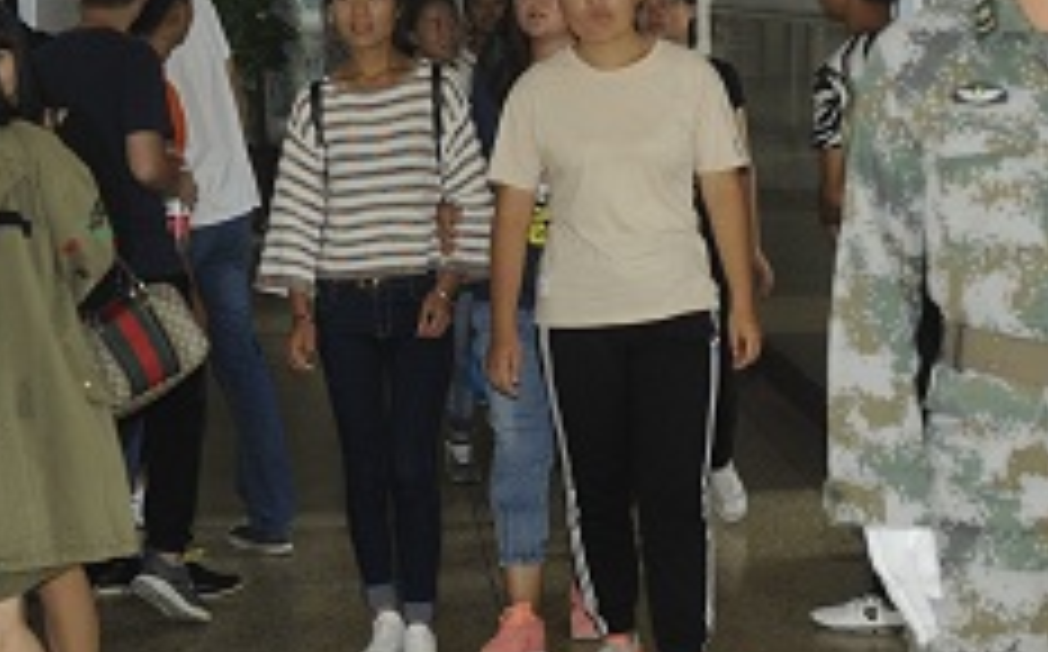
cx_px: 648
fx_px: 2767
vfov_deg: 13.3
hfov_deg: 21.4
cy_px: 22
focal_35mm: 97
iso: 320
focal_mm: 40
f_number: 4
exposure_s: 1/60
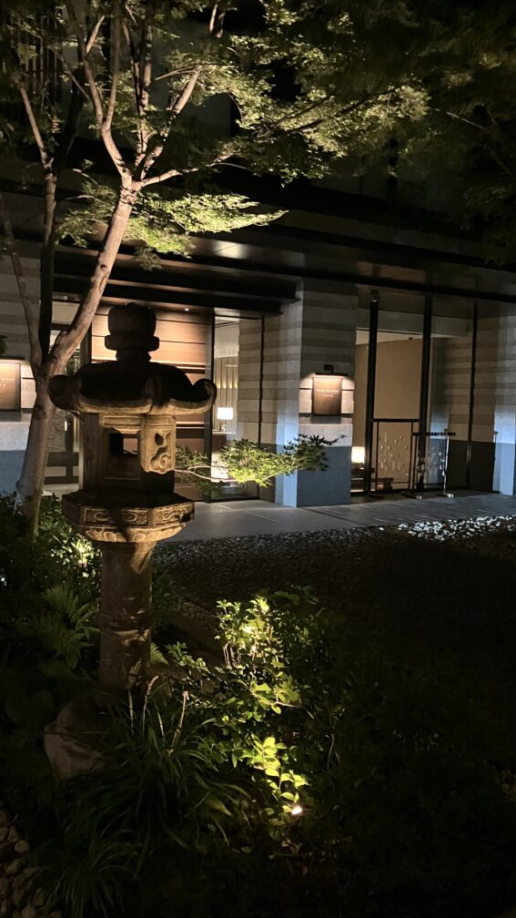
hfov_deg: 37.5
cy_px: 461
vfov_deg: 62.6
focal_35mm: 31
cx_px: 190
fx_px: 754
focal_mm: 3.99
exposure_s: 1/15
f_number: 1.8
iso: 1600
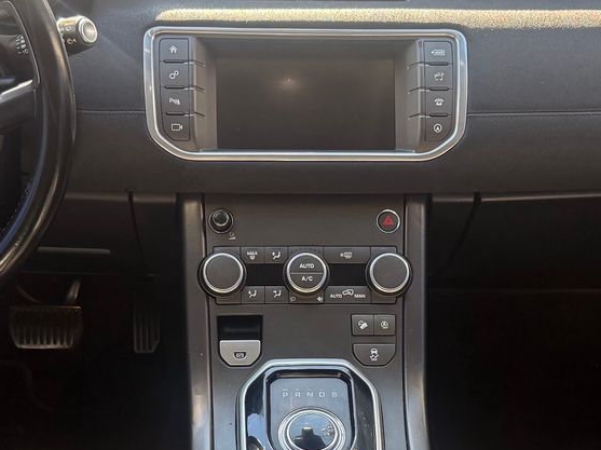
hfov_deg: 28.2
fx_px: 1197
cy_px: 387
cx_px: 326
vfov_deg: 20.9
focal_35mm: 69
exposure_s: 1/121
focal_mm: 6.76
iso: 160
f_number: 1.78
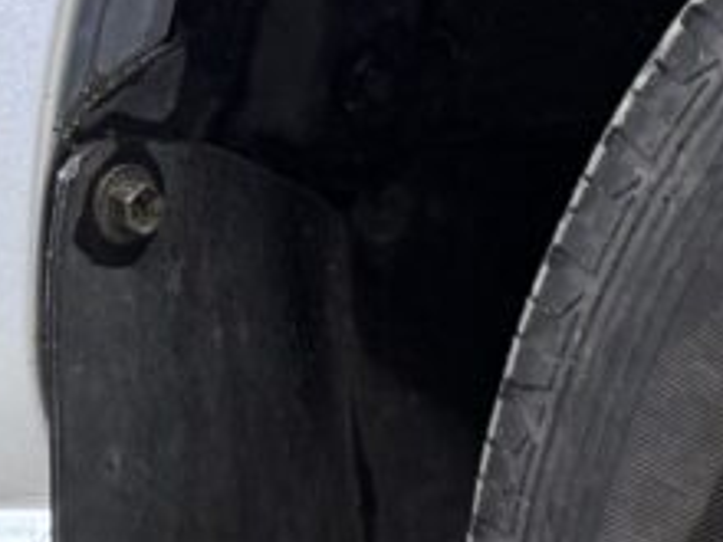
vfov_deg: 12.0
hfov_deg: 12.9
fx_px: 2465
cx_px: 1722
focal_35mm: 118
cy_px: 785
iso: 160
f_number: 1.78
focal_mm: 6.76
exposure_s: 1/50
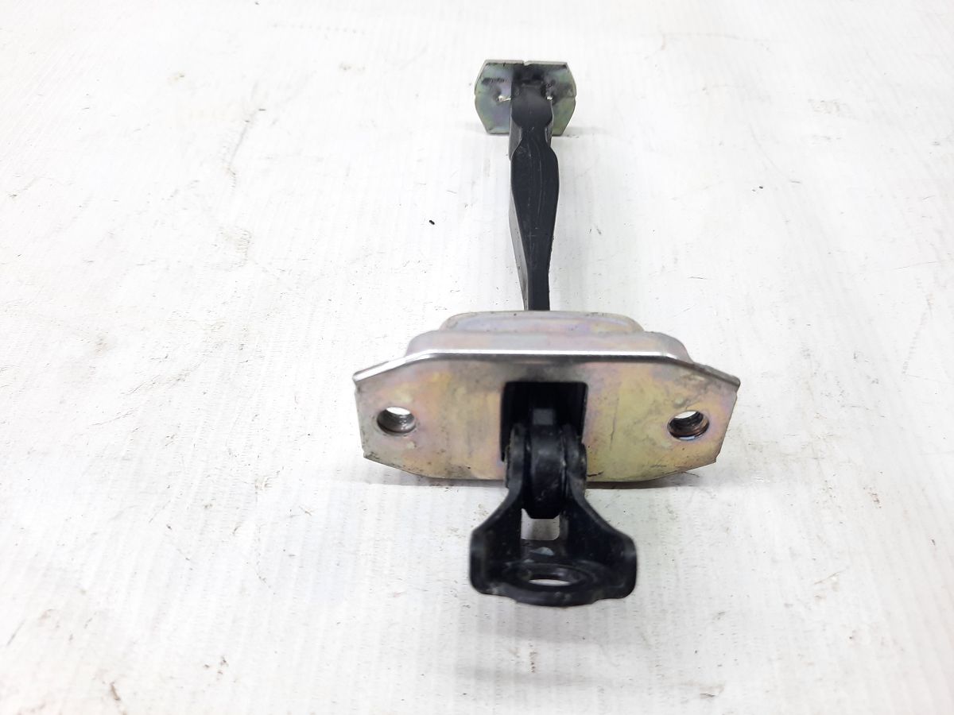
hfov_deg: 69.4
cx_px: 477
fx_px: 689
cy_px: 358
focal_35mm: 25
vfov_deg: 54.9
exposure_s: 1/50
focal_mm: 4.6
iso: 80
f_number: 2
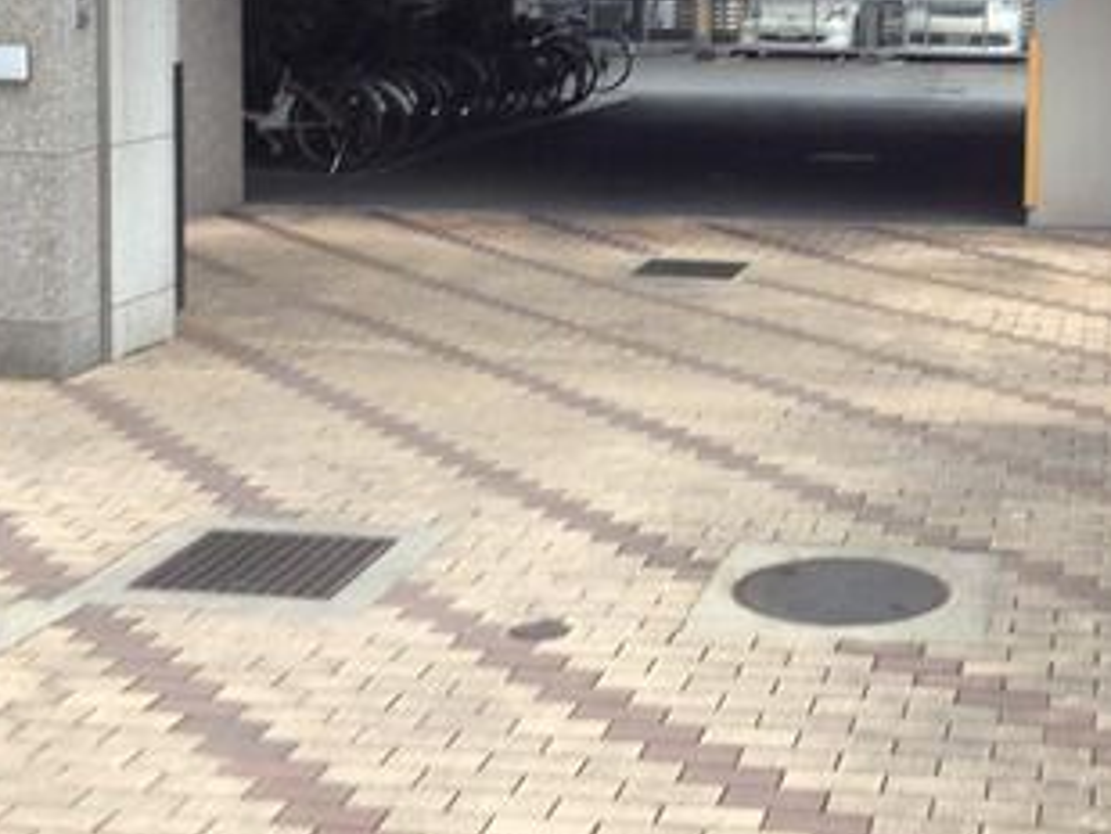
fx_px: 2183
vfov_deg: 21.3
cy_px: 147
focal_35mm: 68
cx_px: 802
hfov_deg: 28.2
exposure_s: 1/24
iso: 50
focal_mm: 4.28
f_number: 2.4
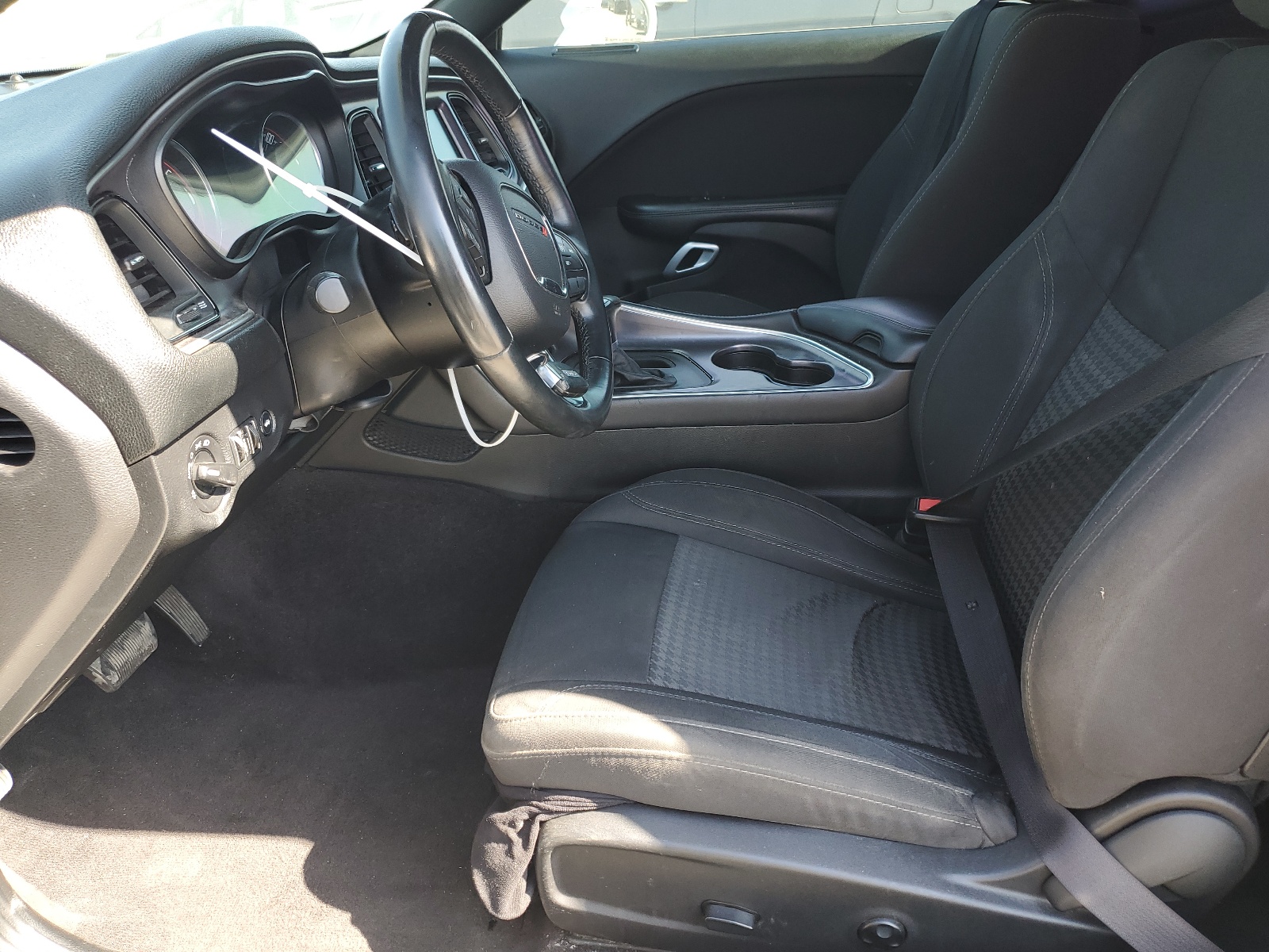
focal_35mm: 26
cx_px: 634
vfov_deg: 53.1
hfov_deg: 67.3
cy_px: 476
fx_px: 953
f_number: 1.5
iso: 50
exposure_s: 1/128
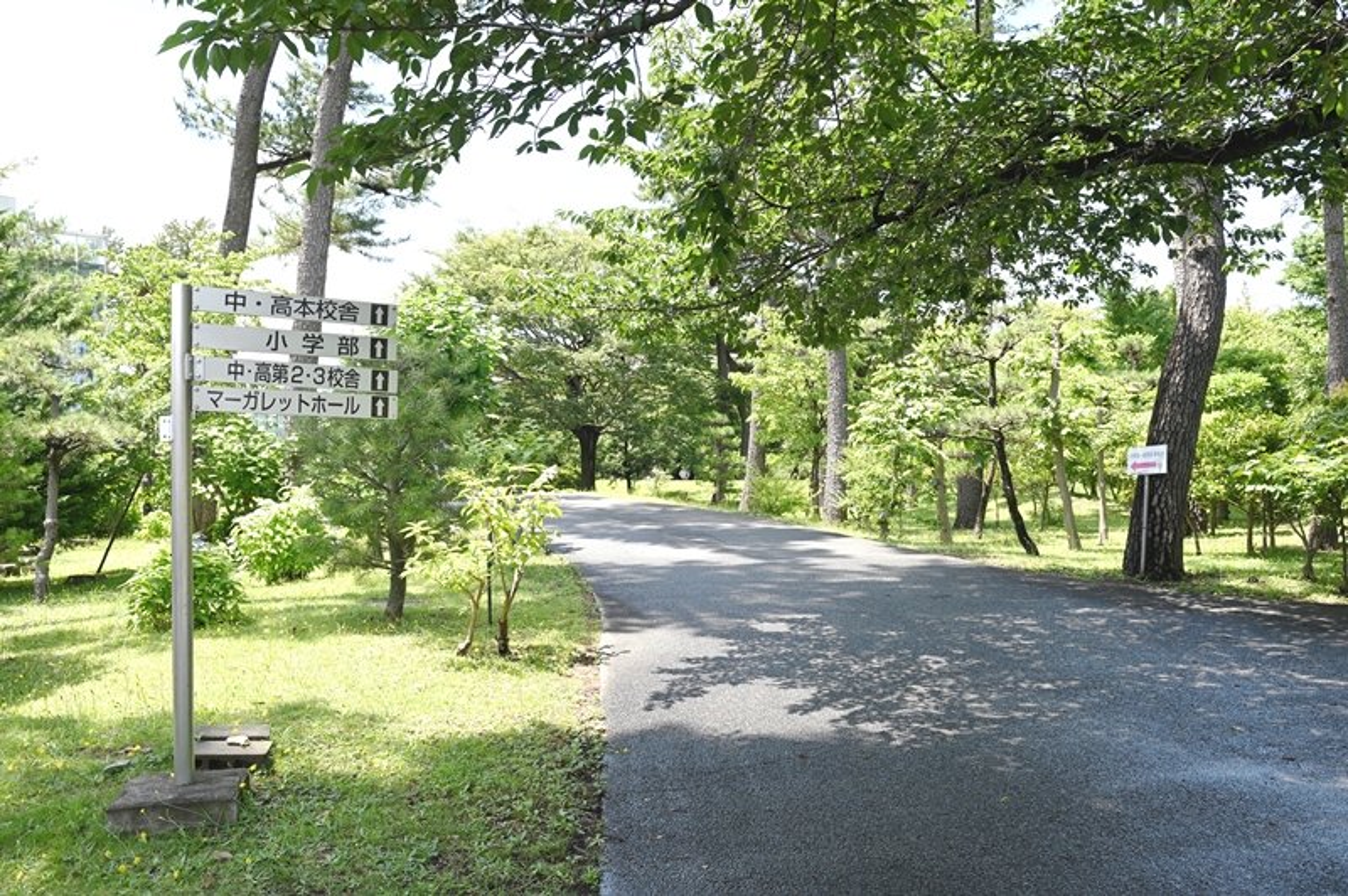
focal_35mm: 28
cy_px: 448
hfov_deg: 65.5
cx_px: 674
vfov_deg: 46.3
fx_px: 1048
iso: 250
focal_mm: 28
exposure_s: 1/125
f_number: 9
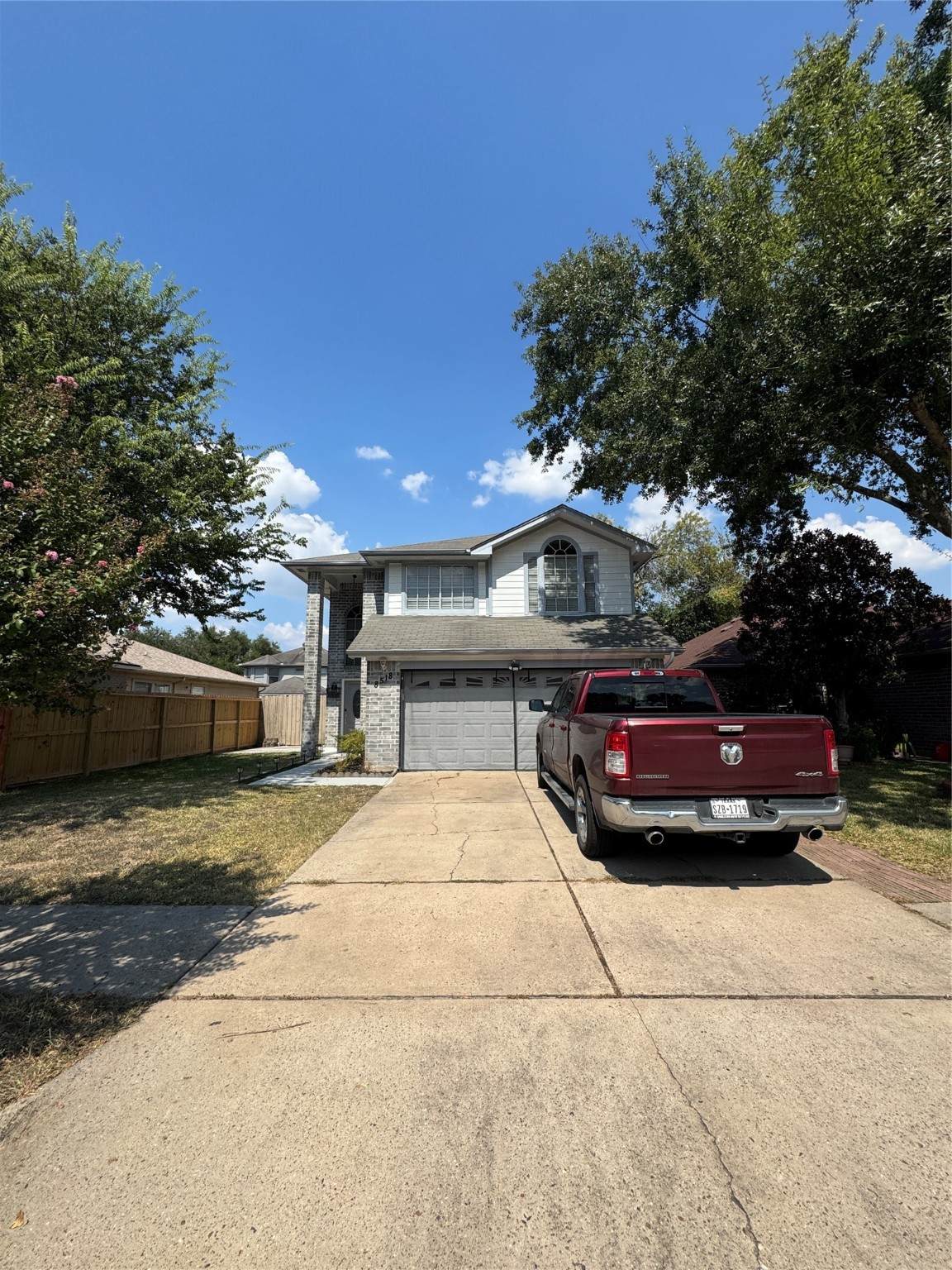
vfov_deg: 102.1
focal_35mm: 14
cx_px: 476
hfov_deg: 85.7
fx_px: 513
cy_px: 635
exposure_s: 1/2770
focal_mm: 2.22
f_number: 2.2
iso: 50
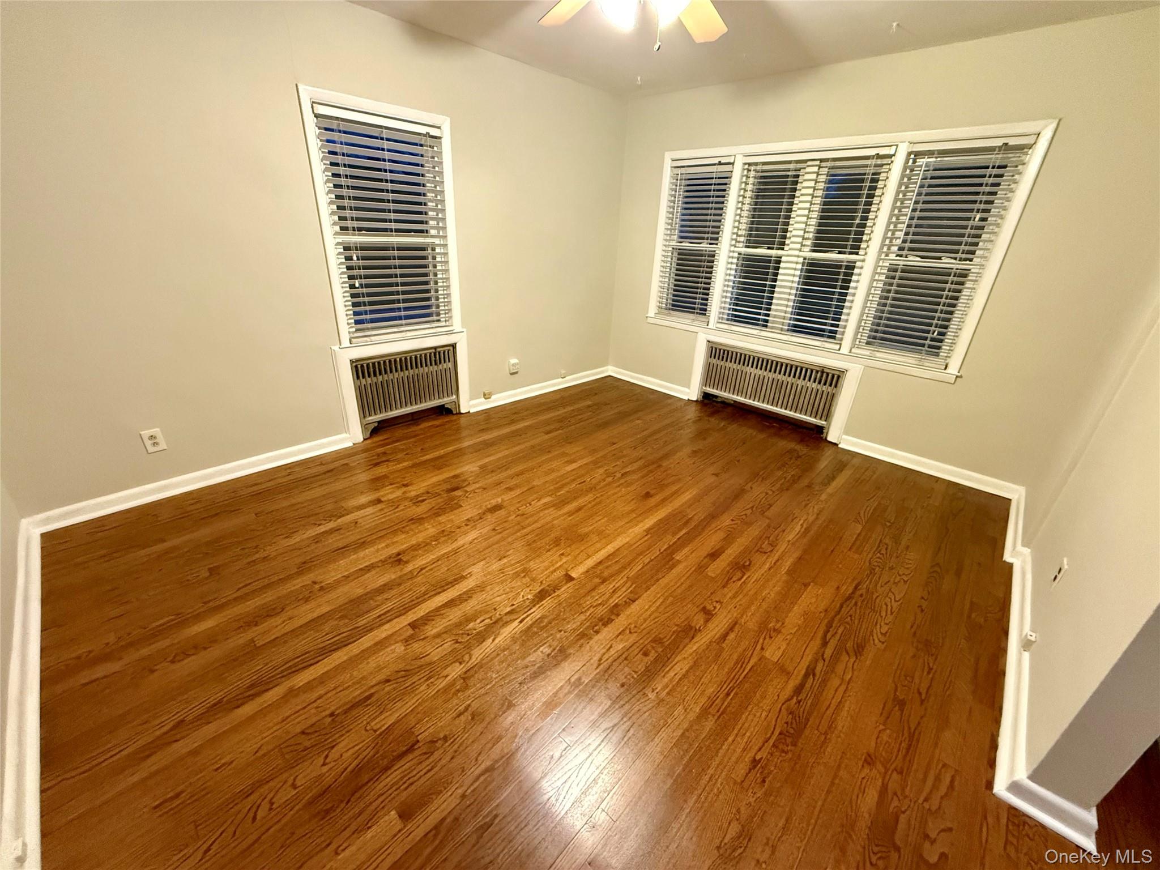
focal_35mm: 14
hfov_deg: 102.1
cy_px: 435
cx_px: 580
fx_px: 469
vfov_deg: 85.7
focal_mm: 2.22
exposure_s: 1/60
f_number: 2.2
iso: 1000
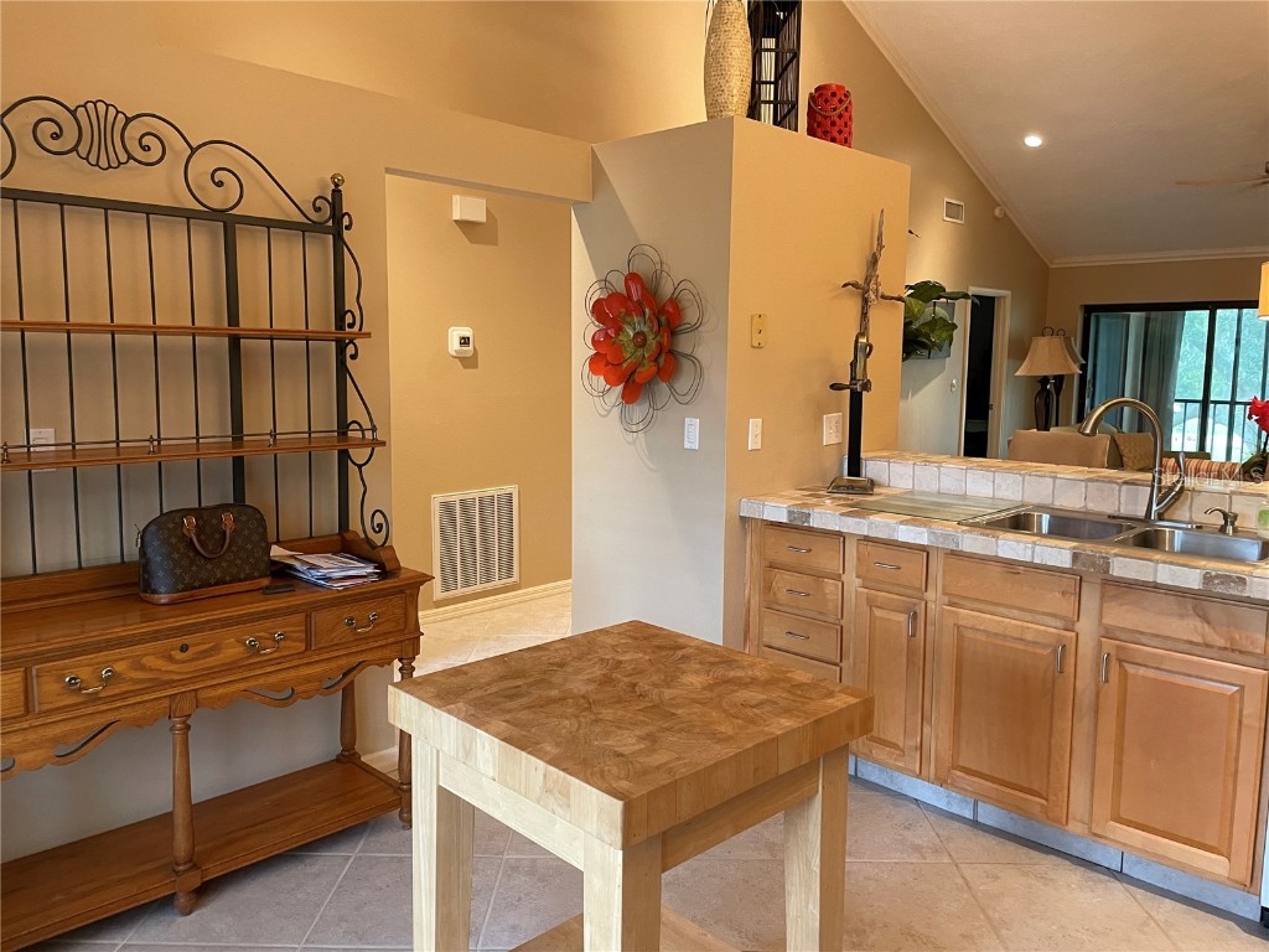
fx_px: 953
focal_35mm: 26
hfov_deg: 67.3
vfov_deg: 53.1
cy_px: 476
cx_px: 634
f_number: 1.6
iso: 250
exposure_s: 1/60
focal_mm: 4.2
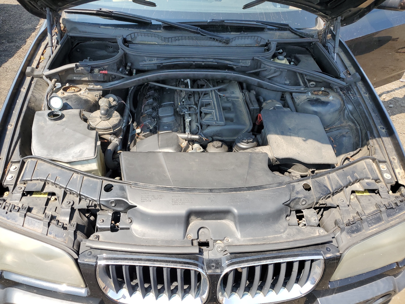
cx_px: 202
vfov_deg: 53.1
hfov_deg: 67.3
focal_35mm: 26
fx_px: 304
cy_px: 152
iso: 50
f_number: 1.5
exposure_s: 1/769
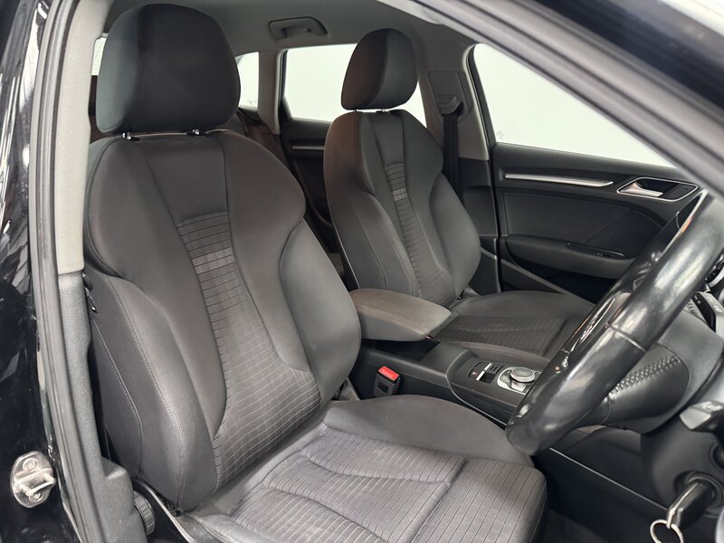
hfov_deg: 71.6
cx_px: 362
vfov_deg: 56.8
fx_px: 502
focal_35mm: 24
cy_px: 272
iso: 800
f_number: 1.78
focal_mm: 6.76
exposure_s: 1/33
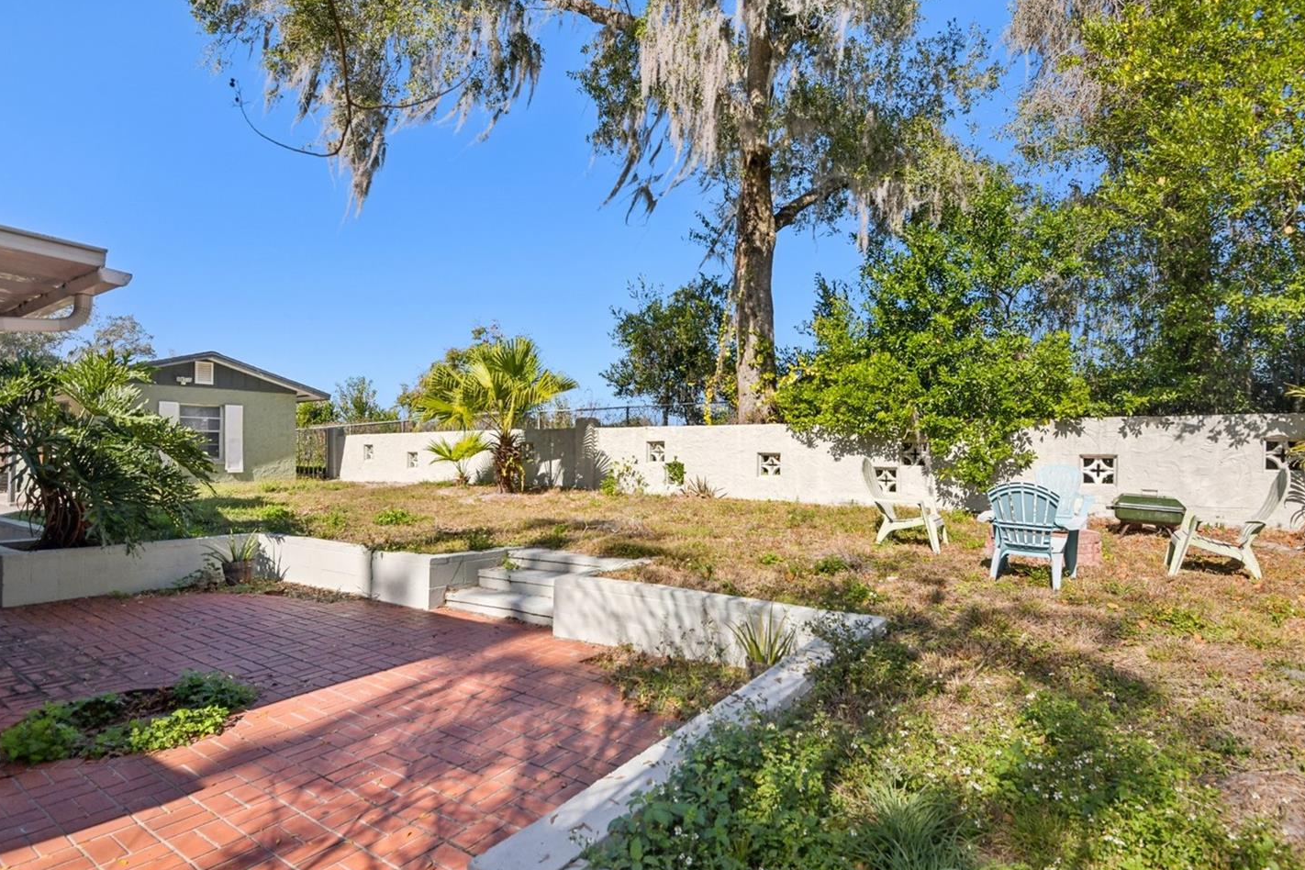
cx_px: 643
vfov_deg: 67.3
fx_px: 652
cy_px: 456
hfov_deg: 90.0
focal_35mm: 18
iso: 400
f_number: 8
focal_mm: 16
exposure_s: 1/1250
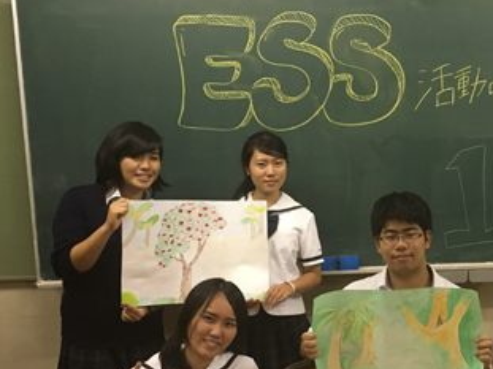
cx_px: 412
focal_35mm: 56
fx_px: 797
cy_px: 250
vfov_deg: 25.9
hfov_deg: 33.1
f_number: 2.2
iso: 160
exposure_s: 1/30
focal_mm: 4.15
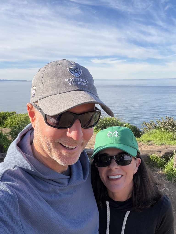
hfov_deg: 46.8
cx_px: 88
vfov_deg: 60.0
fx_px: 203
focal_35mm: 30
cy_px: 117
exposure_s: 1/652
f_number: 1.9
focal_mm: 2.71
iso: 40
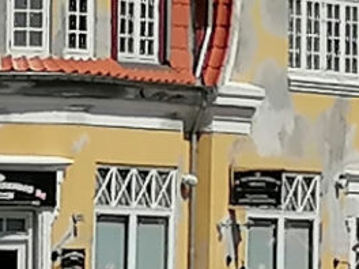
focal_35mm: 448
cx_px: 341
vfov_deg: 3.3
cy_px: -261
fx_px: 4646
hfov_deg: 4.4
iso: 50
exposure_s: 1/3401
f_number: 1.8
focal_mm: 4.75
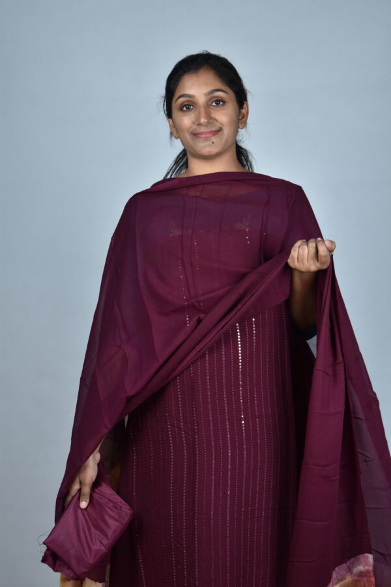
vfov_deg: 24.6
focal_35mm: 82
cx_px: 196
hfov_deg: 16.6
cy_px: 294
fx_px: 1344
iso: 400
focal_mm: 55
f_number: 5.6
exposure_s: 1/60
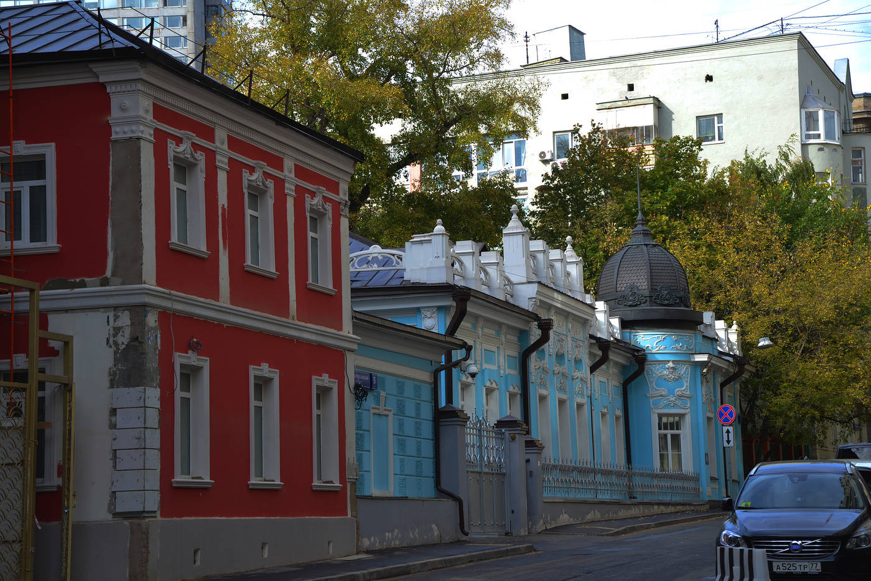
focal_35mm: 78
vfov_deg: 17.5
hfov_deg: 26.0
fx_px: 1887
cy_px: 290
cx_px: 436
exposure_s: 1/160
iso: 100
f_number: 5.6
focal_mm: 52
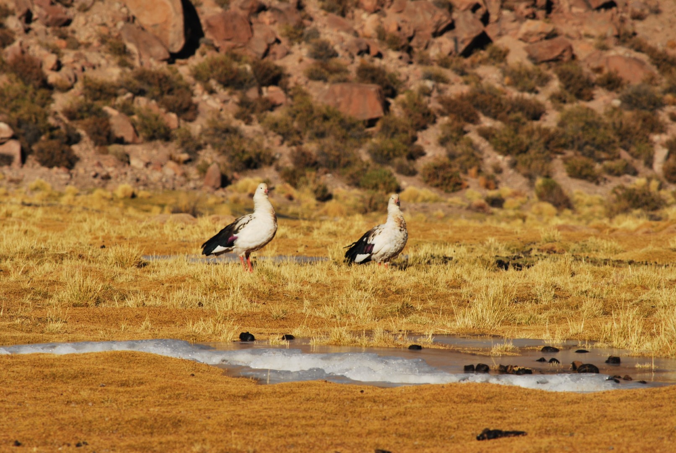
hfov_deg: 6.9
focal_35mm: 300
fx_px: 5640
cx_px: 338
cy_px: 226
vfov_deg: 4.6
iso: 200
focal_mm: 200
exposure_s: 1/640
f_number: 10
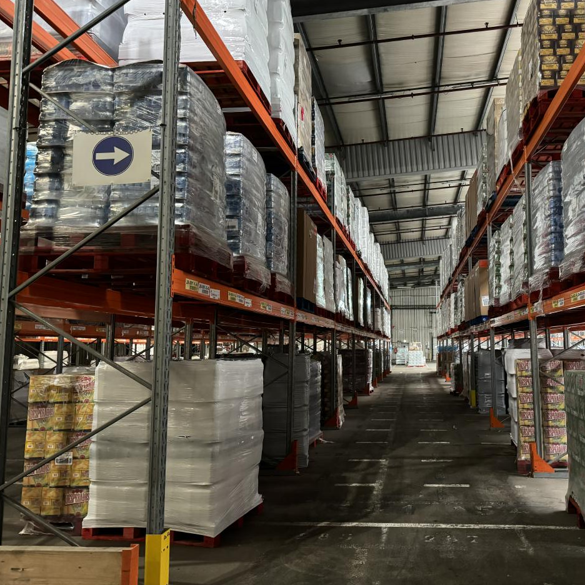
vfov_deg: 55.6
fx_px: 554
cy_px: 288
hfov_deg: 54.8
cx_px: 374
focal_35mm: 29
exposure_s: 1/33
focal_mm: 6.86
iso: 1000
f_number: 1.78
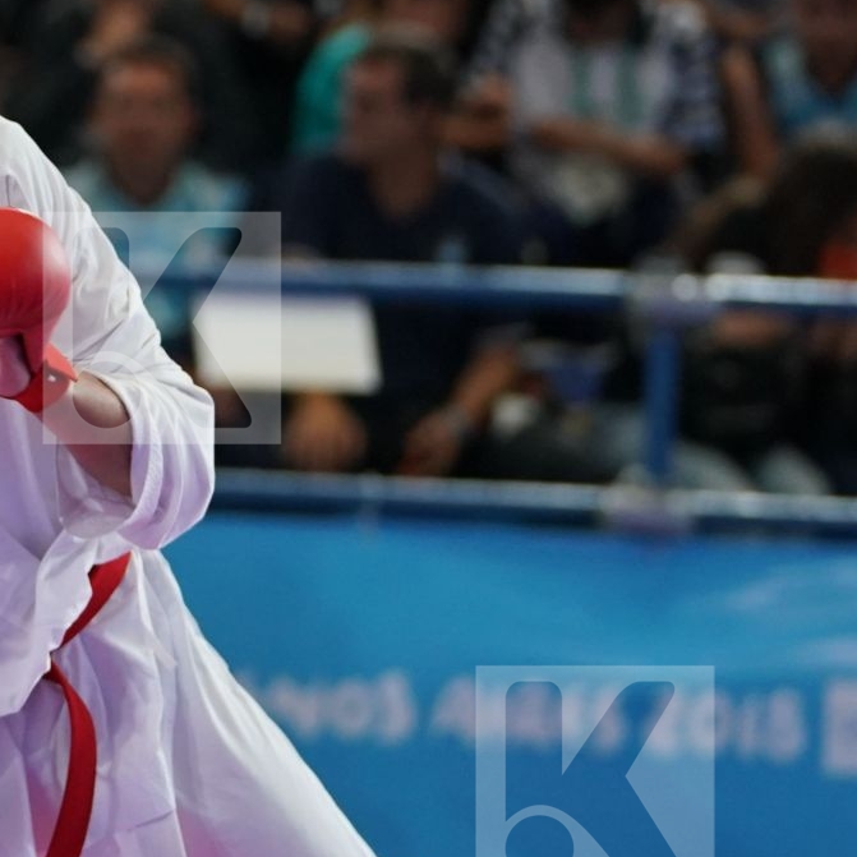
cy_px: 328
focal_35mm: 406
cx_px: -271
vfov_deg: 4.3
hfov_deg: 4.3
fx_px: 11372
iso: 2000
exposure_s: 1/1000
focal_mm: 119
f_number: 2.8
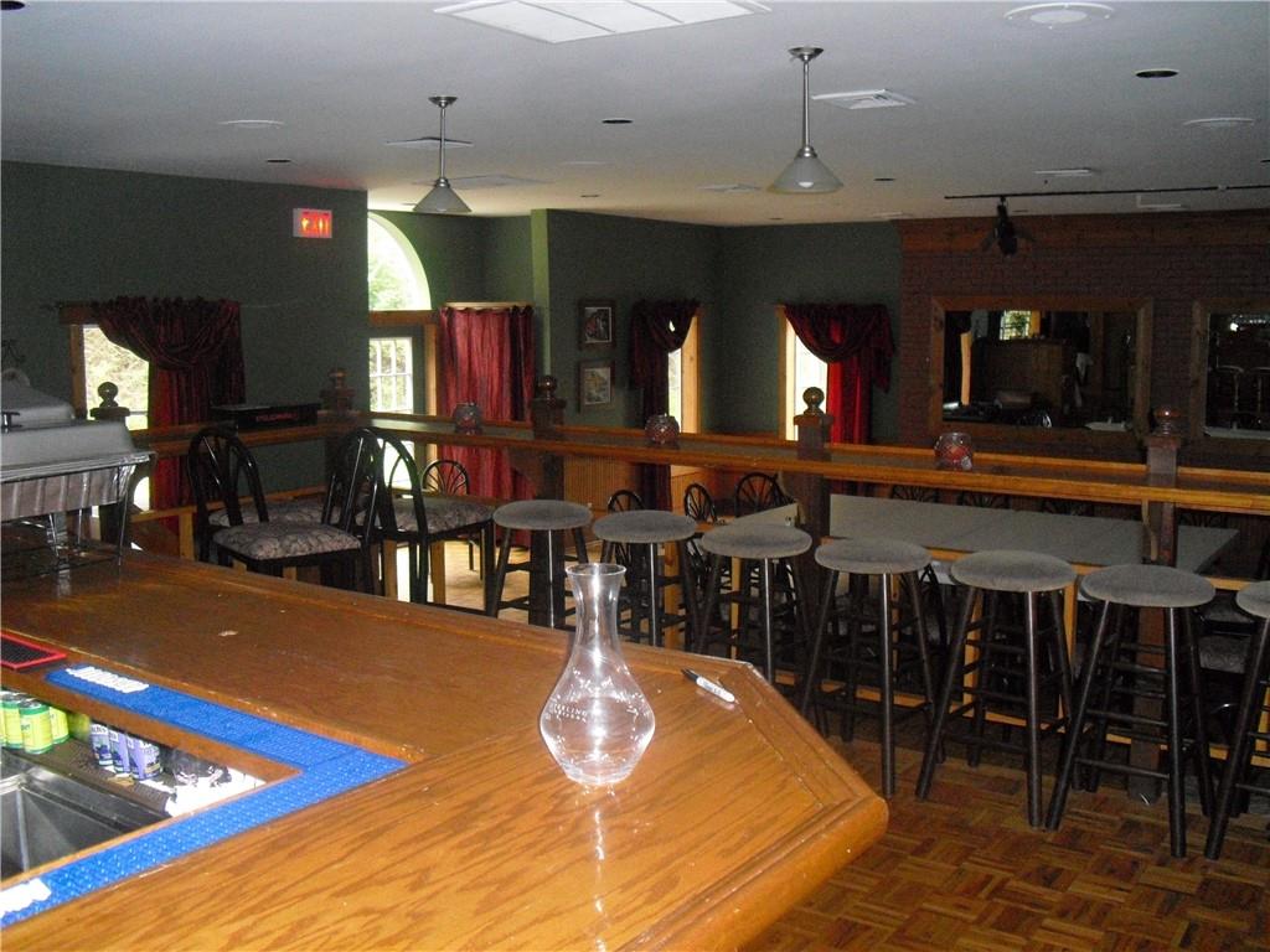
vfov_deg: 39.7
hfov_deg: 51.4
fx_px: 1321
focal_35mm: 36
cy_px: 476
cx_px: 635
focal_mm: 6.3
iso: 800
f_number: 3.1
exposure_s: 1/60
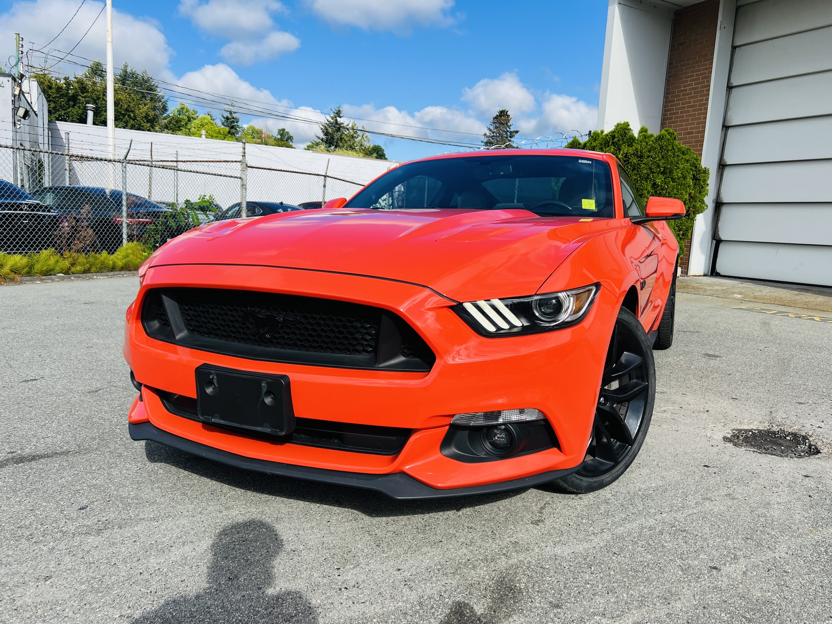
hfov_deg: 67.3
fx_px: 625
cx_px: 416
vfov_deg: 53.1
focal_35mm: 26
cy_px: 312
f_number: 1.5
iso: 50
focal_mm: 5.7
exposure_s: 1/3460
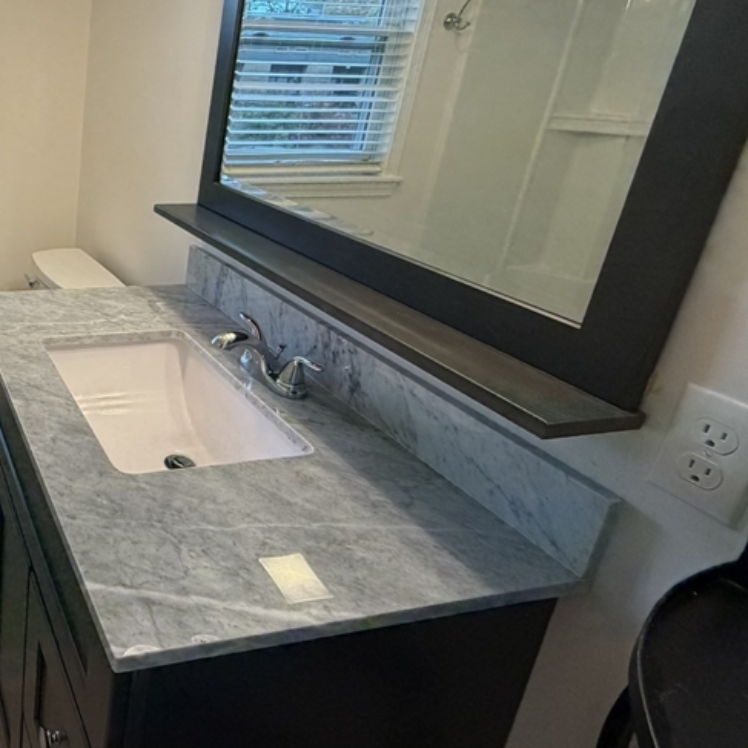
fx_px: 636
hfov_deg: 50.4
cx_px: 15
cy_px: 261
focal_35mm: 26
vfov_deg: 59.8
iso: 160
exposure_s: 1/120
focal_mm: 2.22
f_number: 2.2
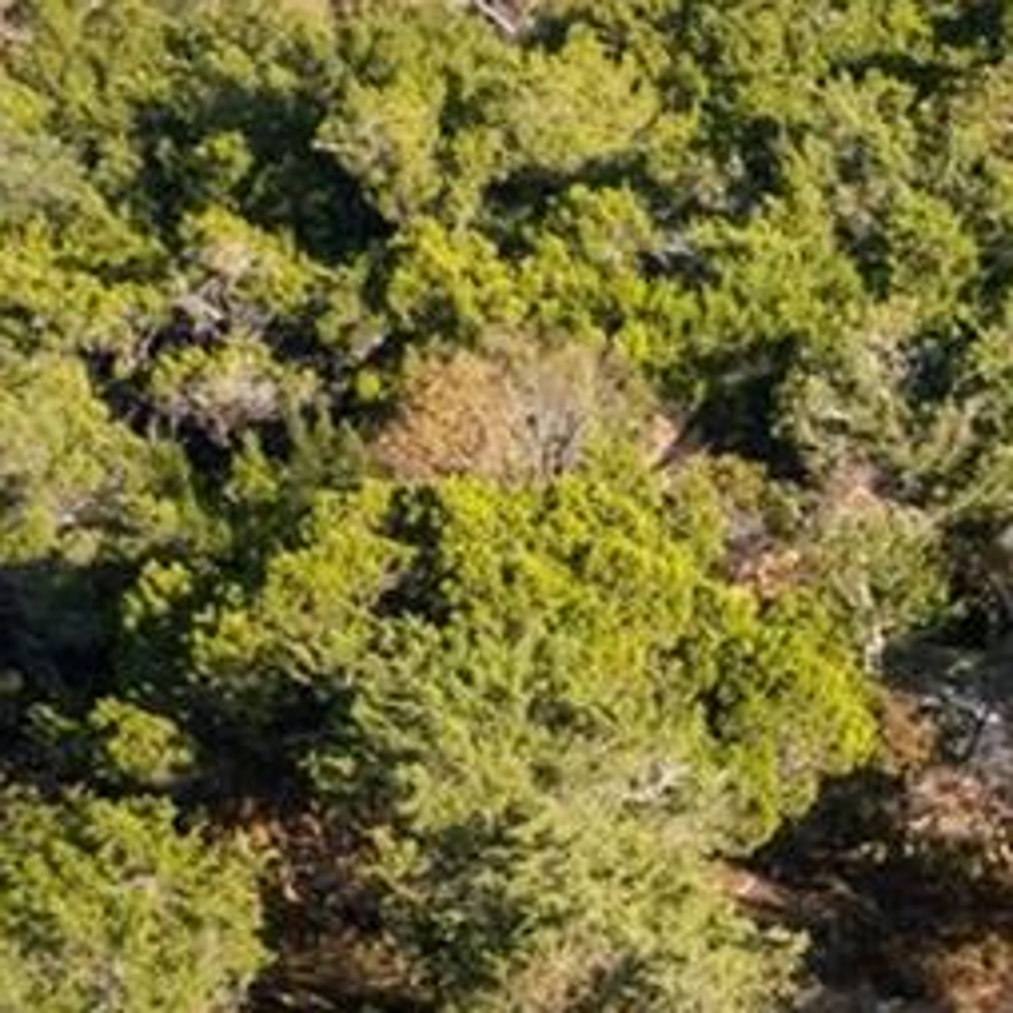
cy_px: 612
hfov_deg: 10.3
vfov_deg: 11.6
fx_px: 4999
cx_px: 2293
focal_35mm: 151
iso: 150
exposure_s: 1/250
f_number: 2.8
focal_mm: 8.38
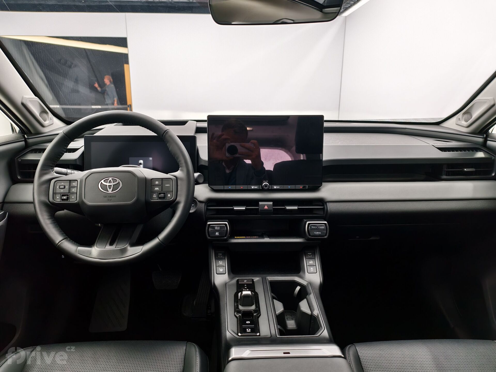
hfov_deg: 73.9
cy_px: 186
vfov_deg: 58.9
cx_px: 248
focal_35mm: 23
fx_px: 330
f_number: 1.57
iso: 222
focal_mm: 6.54
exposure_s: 1/100
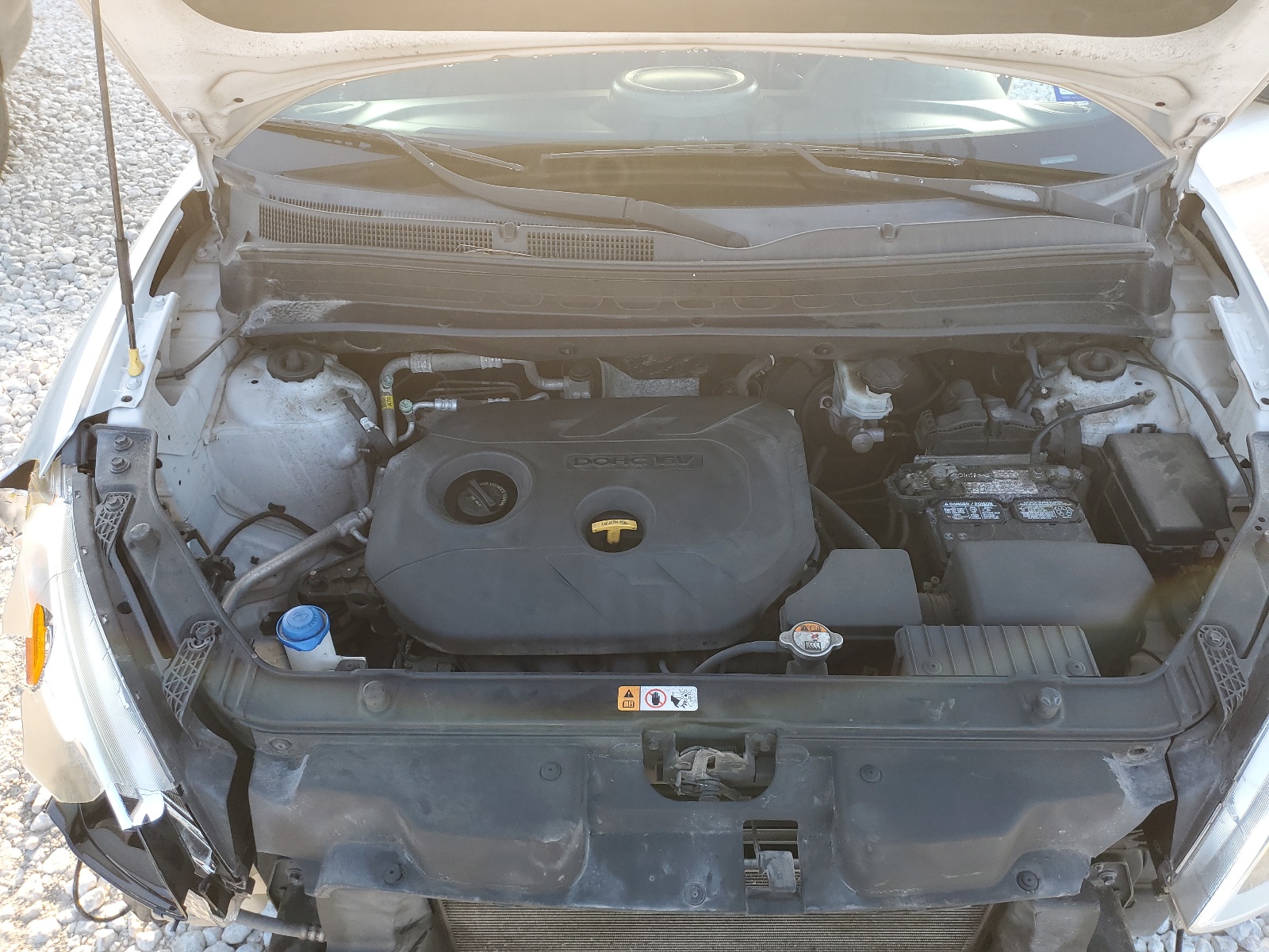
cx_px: 634
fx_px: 953
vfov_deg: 53.1
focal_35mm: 26
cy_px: 476
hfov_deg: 67.3
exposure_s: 1/179
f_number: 1.5
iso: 50
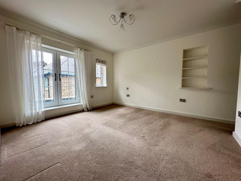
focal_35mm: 14
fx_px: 97
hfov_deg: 102.1
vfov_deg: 85.7
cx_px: 120
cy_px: 90
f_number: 2.2
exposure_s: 1/99
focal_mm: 2.22
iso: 64
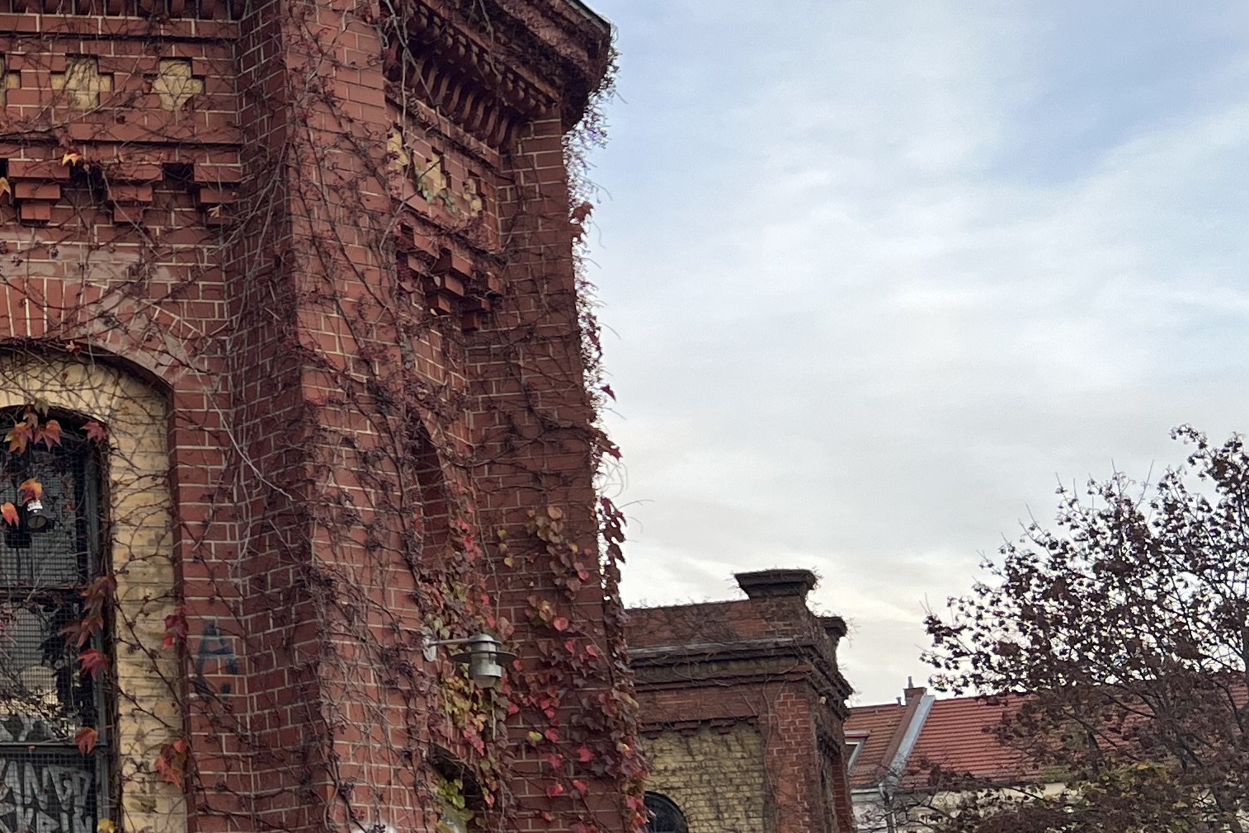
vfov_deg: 18.9
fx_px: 2498
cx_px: -215
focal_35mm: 72
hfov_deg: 25.4
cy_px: 467
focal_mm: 5.7
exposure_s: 1/454
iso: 50
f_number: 1.5
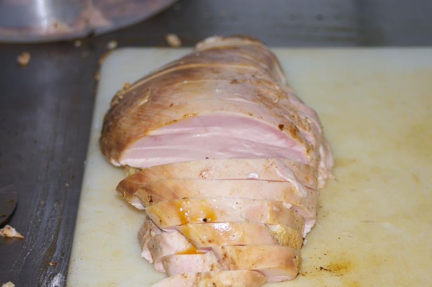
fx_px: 1438
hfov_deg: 17.1
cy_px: 144
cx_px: 216
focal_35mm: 120
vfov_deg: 11.4
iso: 200
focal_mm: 80
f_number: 5.6
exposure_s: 1/90
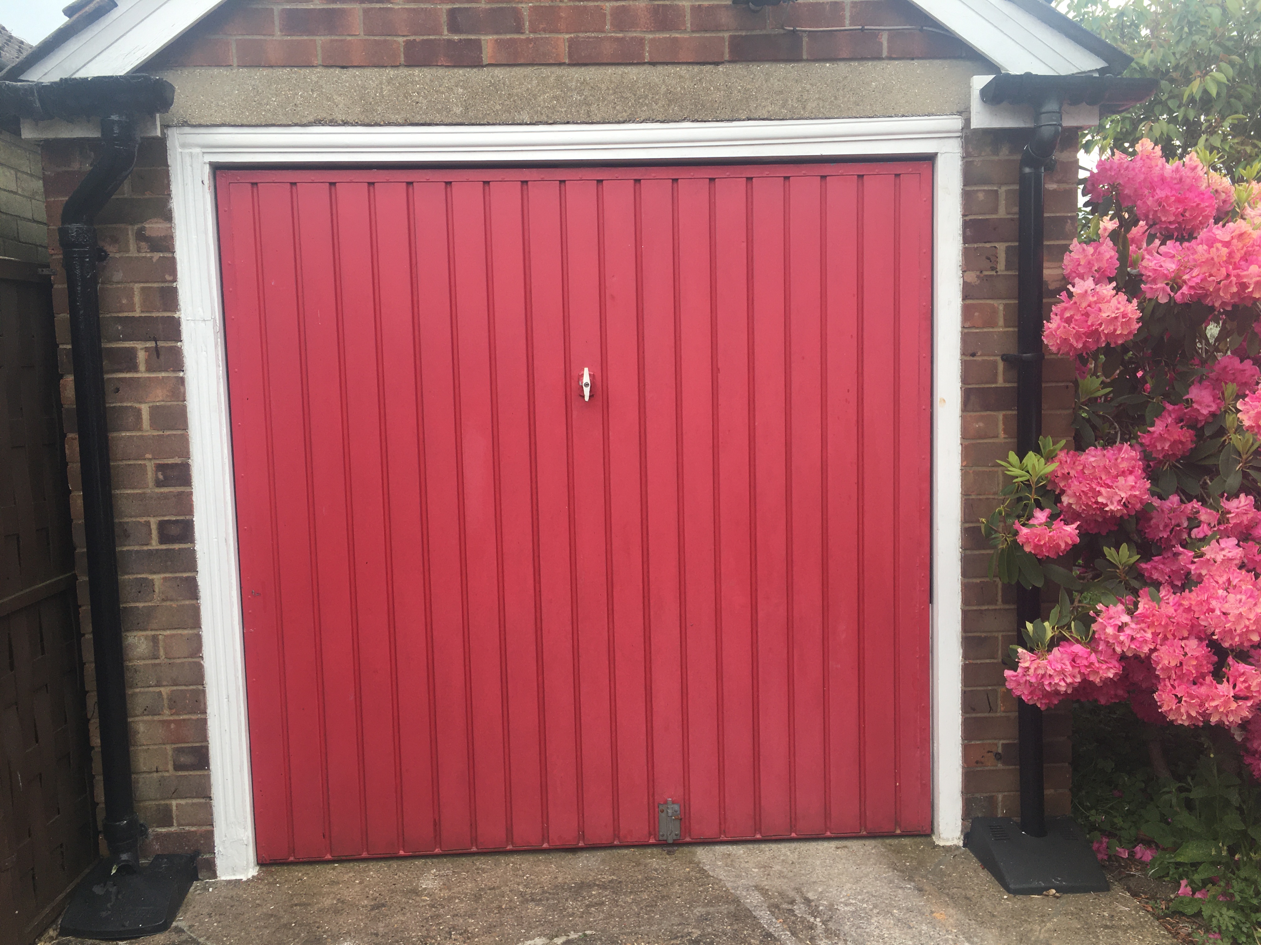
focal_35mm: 29
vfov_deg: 48.2
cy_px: 472
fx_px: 1056
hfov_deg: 61.7
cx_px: 630
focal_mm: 4.15
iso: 25
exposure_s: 1/460
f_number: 2.2
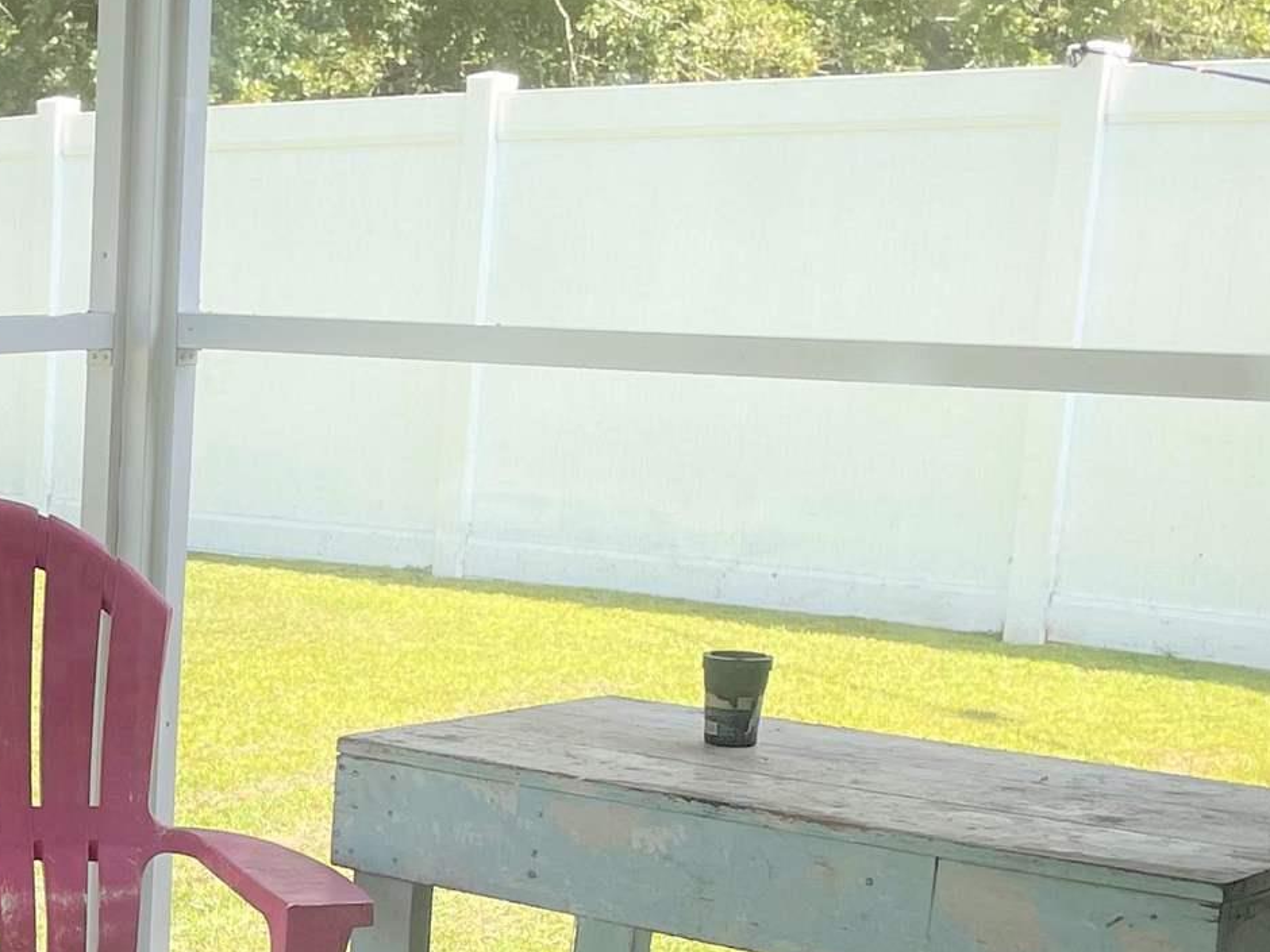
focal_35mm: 85
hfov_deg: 21.1
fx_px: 3119
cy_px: 899
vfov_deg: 17.1
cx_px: -323
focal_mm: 4.2
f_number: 1.6
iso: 32
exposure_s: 1/292
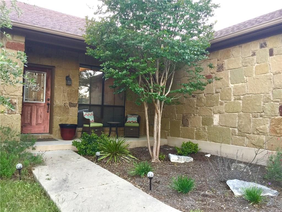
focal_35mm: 29
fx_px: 236
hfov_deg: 61.7
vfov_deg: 48.2
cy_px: 106
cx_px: 141
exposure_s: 1/15
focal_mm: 4.15
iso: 32
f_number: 2.2
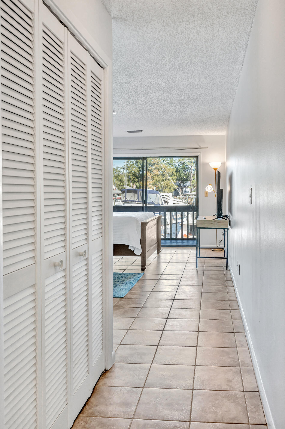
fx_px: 333
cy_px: 214
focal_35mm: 28
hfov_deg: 46.4
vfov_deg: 65.5
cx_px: 142
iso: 400
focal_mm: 28
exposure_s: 1/125
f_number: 8
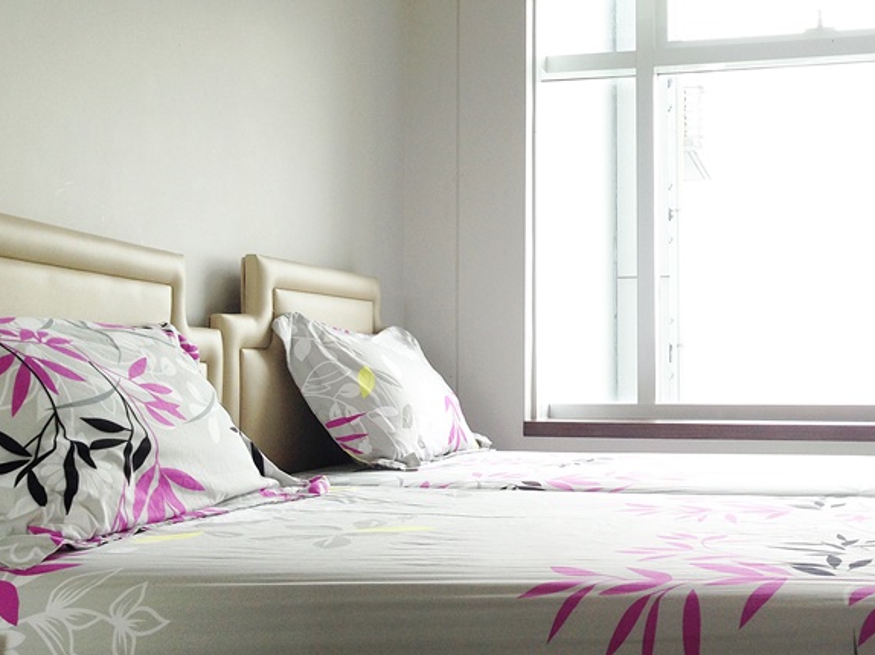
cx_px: 601
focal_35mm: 46
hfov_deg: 40.6
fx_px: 1162
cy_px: 283
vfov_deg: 31.5
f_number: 2.4
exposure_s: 1/120
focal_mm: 4.12
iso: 64
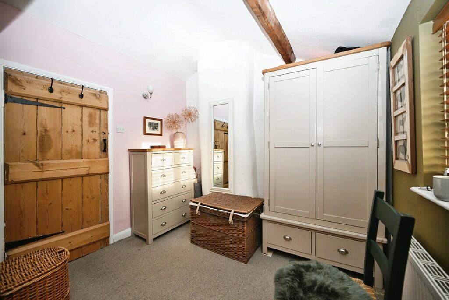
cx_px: 224
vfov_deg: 81.2
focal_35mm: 14
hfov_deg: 104.2
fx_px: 175
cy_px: 150
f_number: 4
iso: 100
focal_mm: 14
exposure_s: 1/60
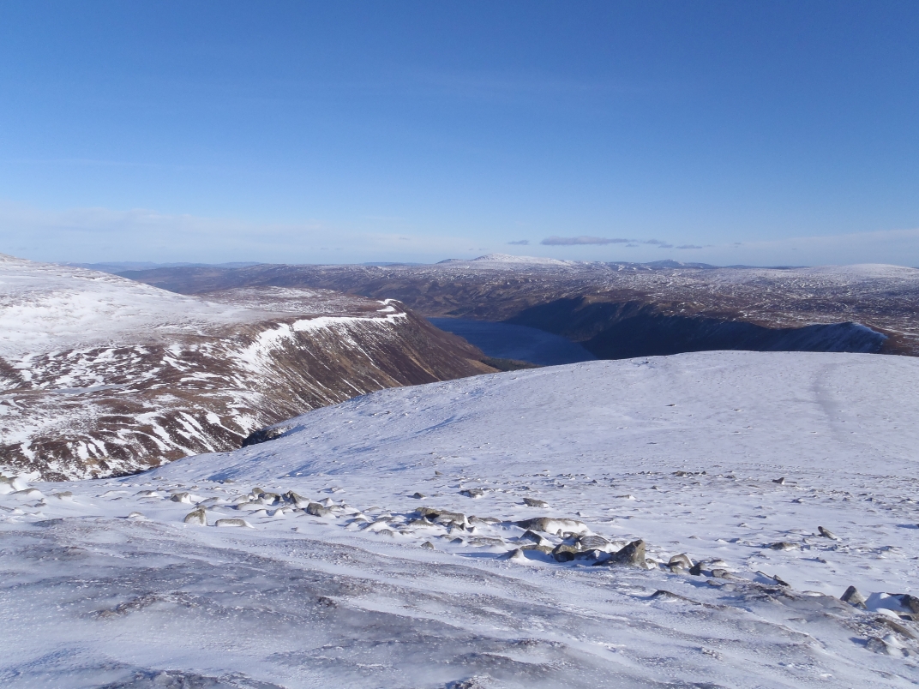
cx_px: 460
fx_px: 743
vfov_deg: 49.7
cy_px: 344
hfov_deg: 63.4
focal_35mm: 28
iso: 80
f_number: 5.6
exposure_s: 1/500
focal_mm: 5
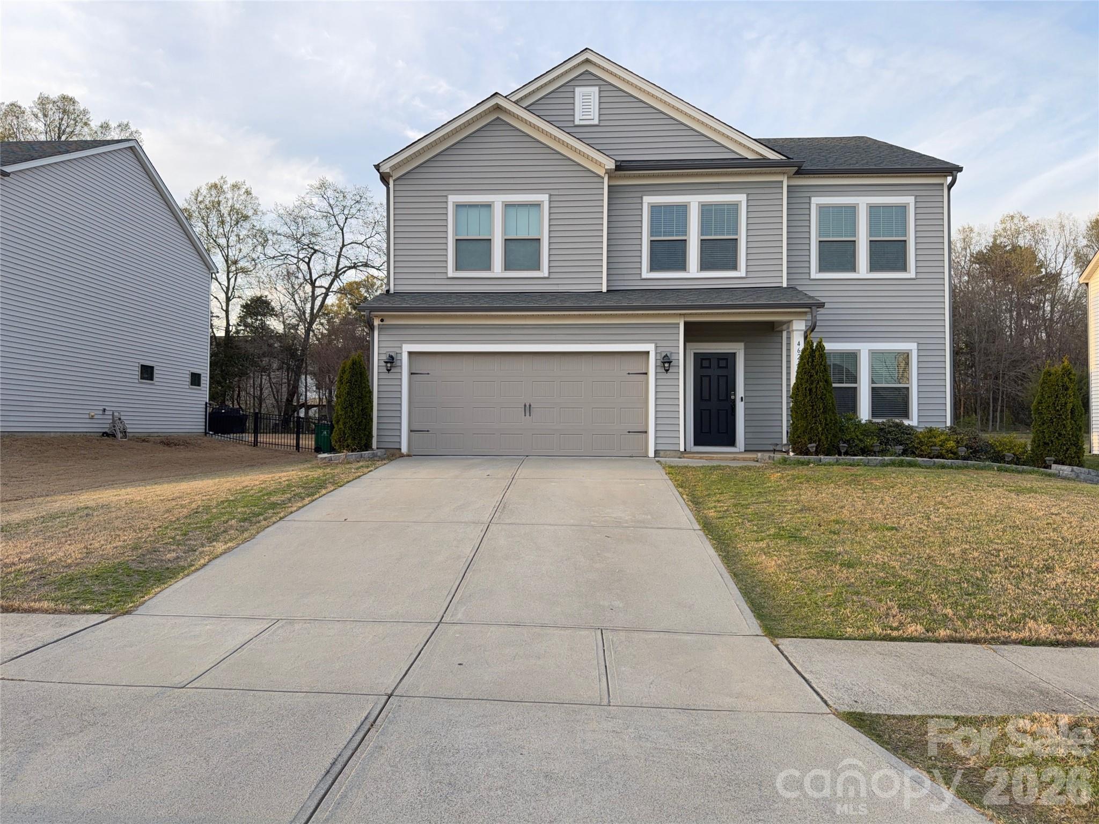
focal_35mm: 24
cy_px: 412
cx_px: 550
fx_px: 762
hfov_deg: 71.6
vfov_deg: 56.8
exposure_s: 1/622
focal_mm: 6.76
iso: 80
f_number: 1.78
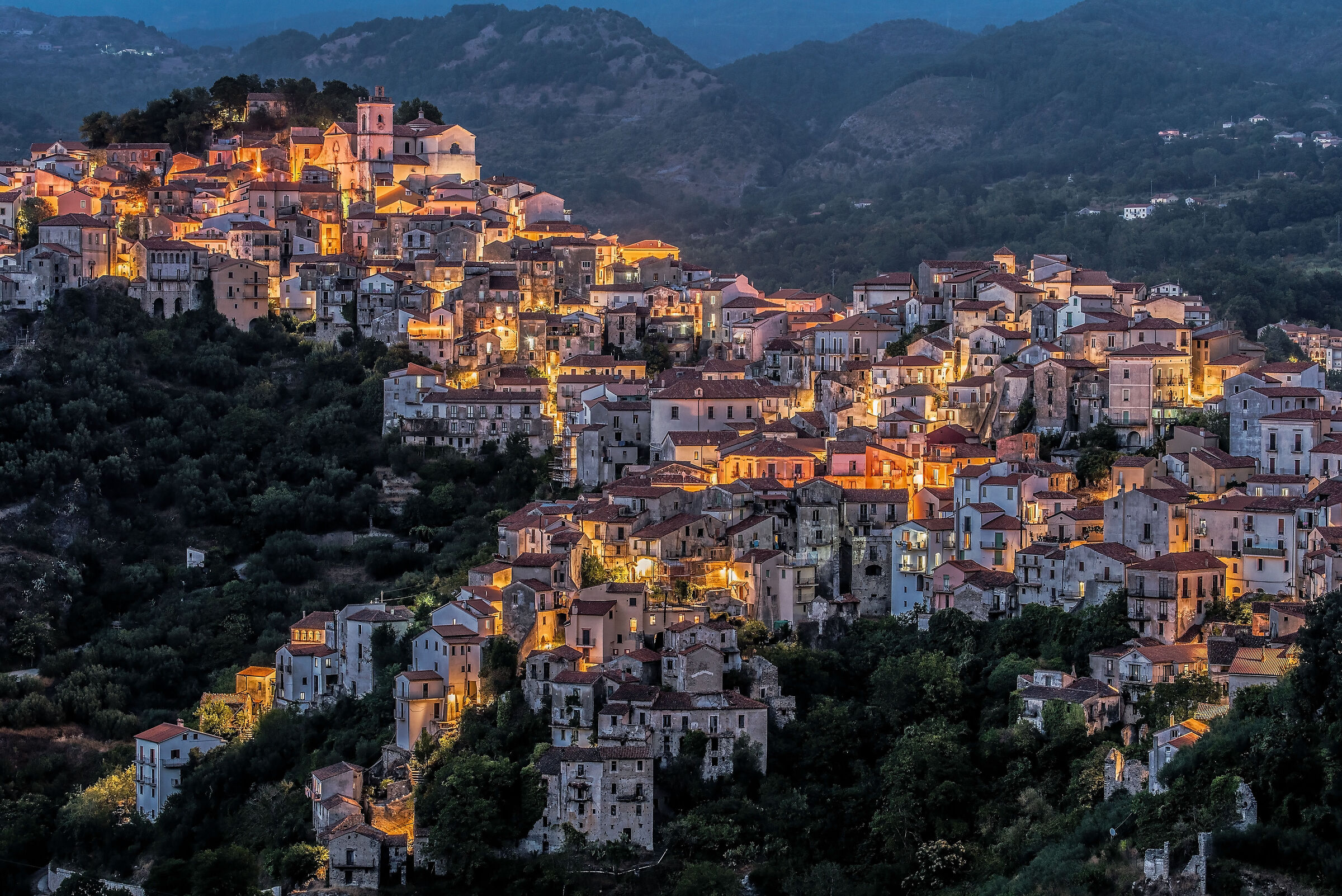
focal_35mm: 95
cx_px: 671
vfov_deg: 14.4
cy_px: 448
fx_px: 3542
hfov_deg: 21.5
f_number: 8
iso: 200
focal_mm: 95
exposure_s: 10
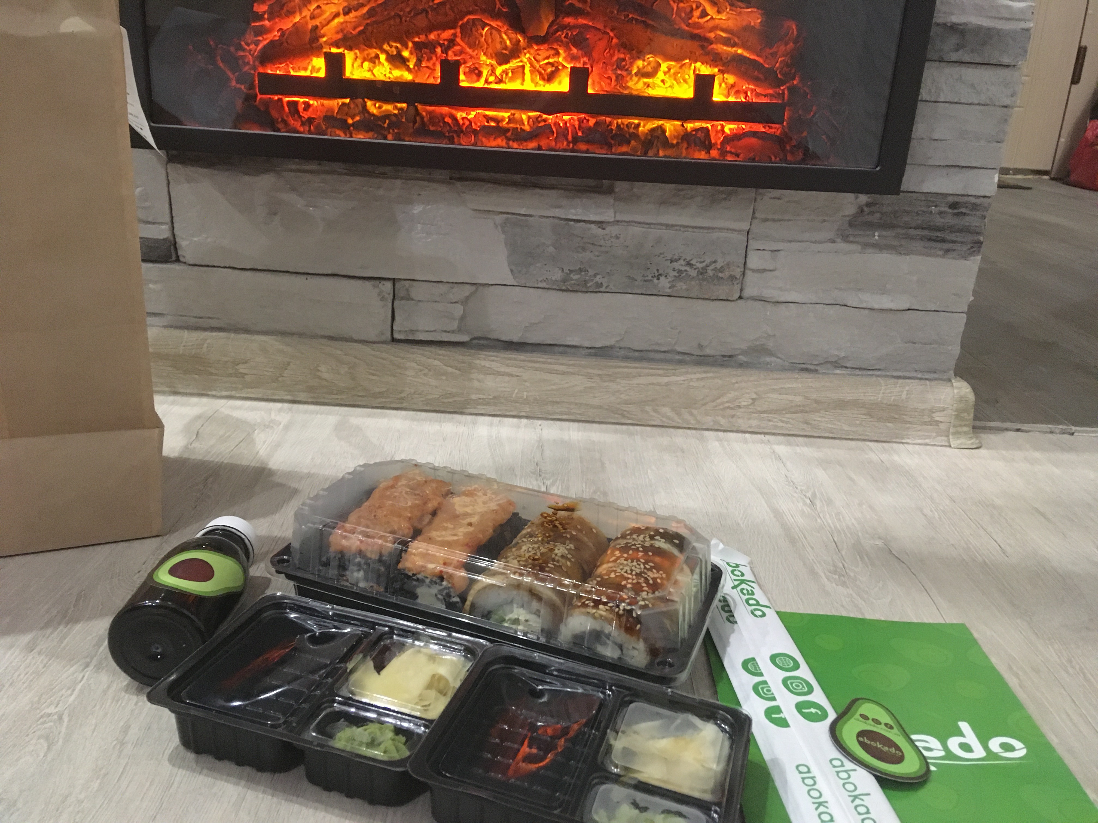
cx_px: 549
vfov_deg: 48.2
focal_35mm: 29
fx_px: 920
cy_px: 412
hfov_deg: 61.7
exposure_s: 1/17
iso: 250
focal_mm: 4.15
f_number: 2.2
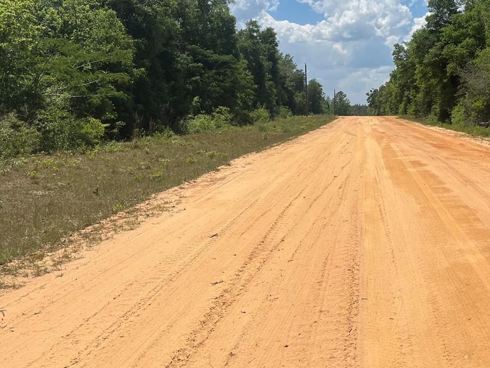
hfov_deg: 38.0
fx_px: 694
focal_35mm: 49
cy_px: 62
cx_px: 363
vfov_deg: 28.9
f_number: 1.6
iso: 50
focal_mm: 5.1
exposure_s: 1/6494
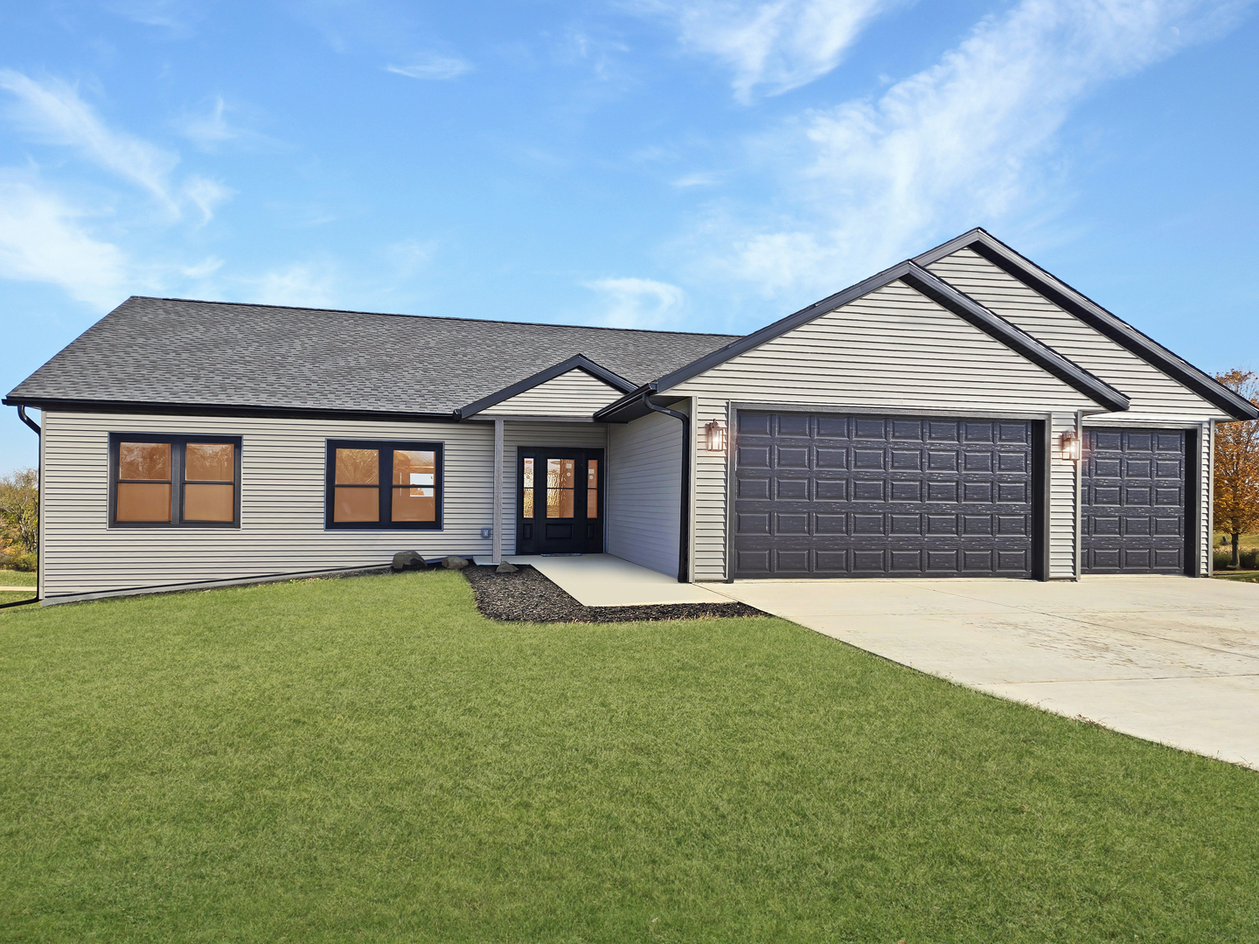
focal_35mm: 23
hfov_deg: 73.9
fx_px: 837
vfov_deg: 58.9
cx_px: 630
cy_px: 472
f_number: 1.8
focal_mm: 5.4
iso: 25
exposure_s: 1/1600
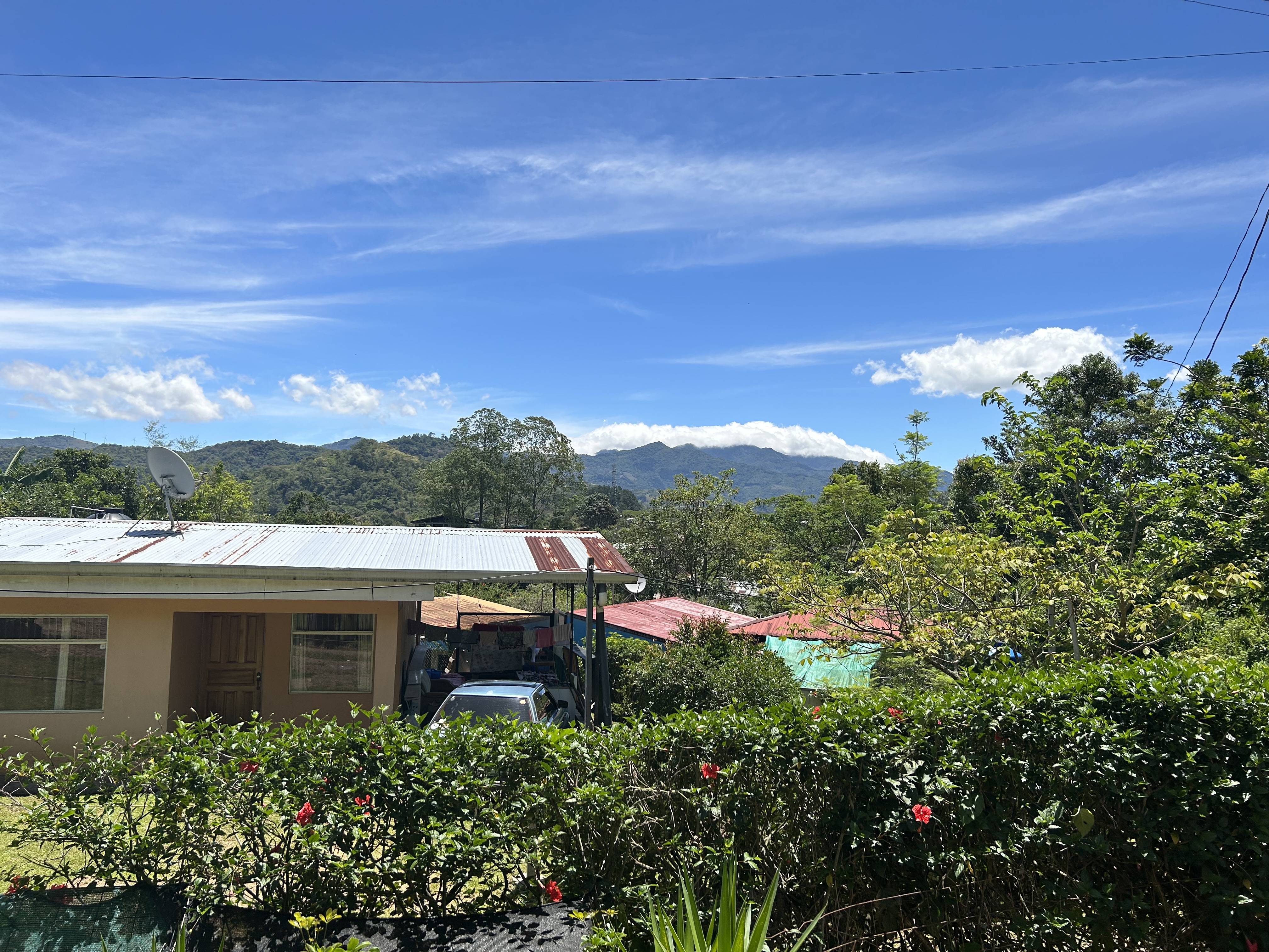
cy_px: 476
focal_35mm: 26
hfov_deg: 67.3
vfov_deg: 53.1
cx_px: 634
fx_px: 953
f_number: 1.5
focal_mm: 5.7
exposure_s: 1/5587
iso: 50
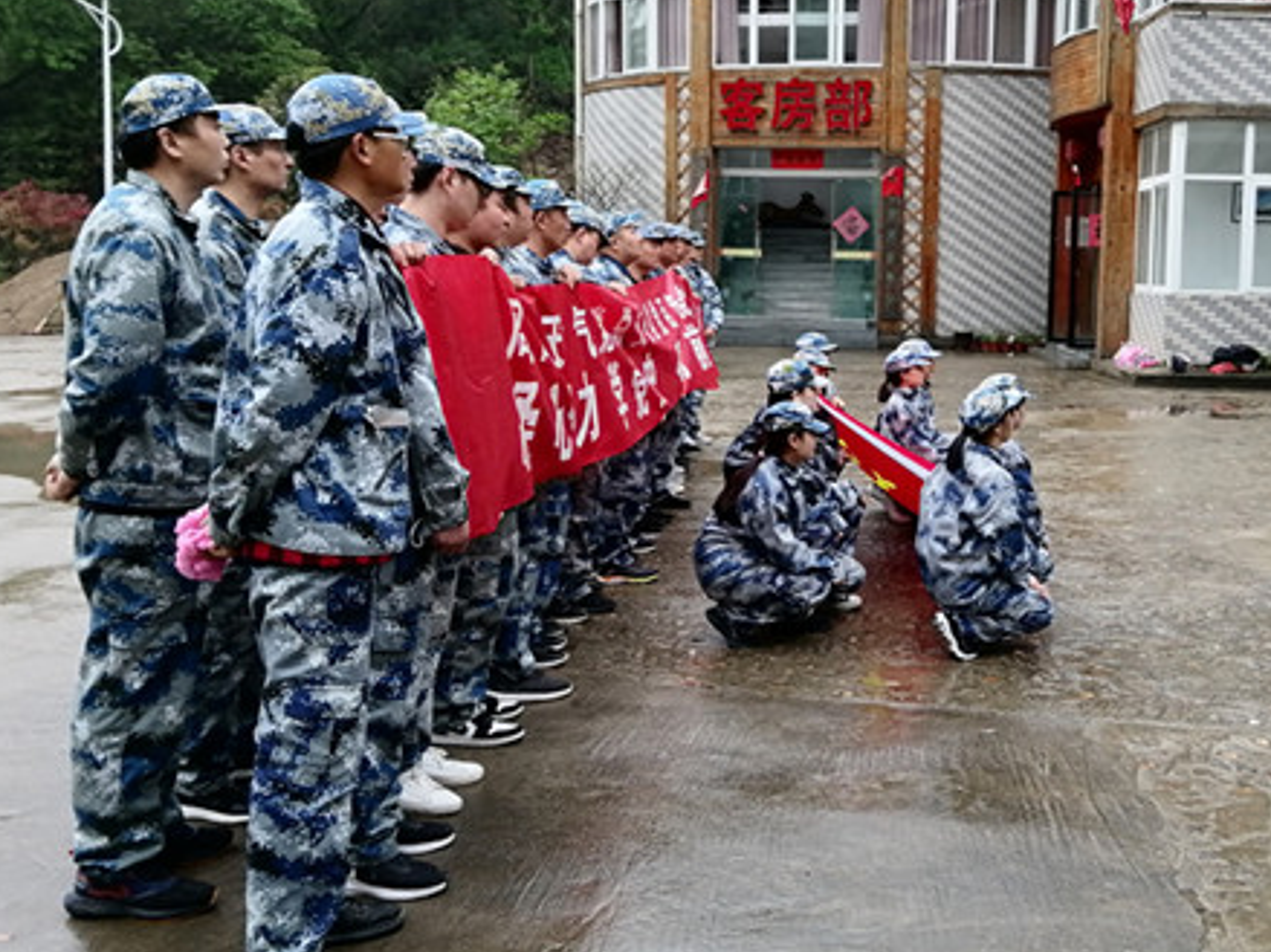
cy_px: 386
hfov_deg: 46.2
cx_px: 834
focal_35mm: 40
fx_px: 1468
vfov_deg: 35.8
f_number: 1.8
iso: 64
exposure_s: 1/100
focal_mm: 3.6
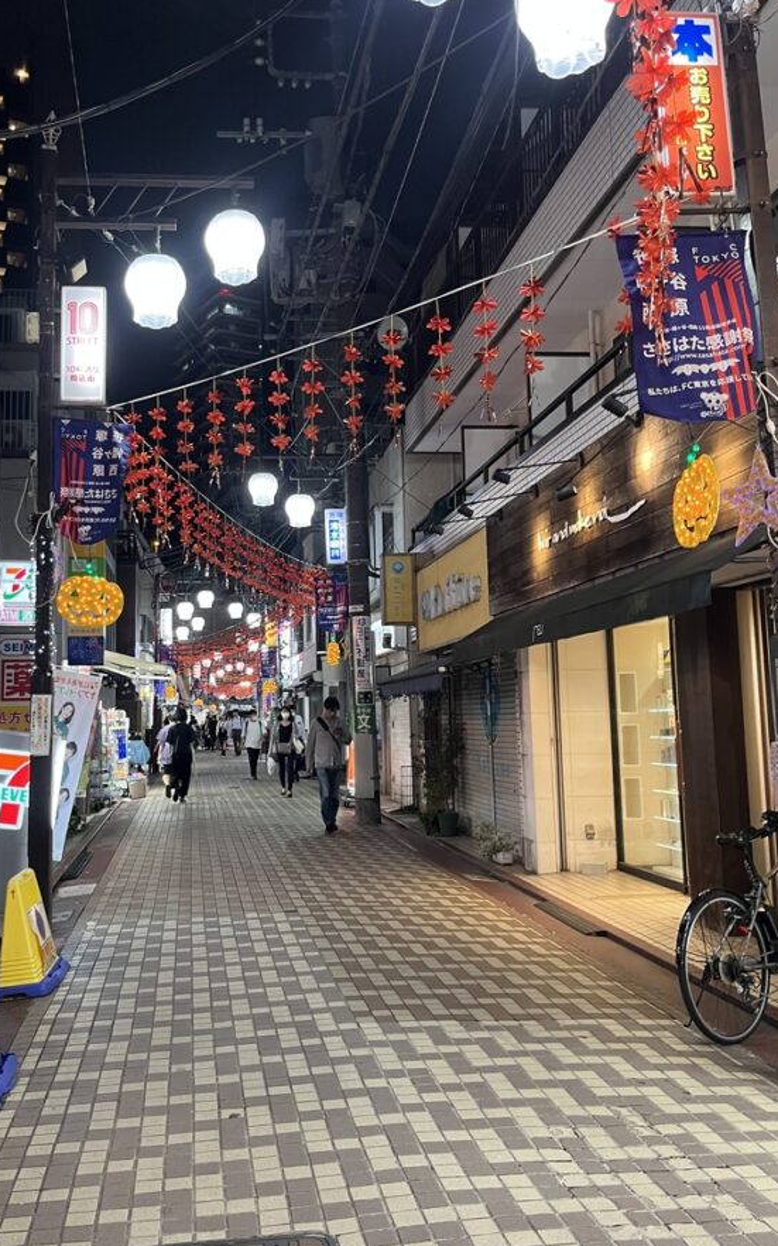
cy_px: 600
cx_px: 275
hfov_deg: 39.1
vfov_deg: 59.6
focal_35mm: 32
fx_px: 1086
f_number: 1.6
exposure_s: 1/50
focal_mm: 5.1
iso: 320
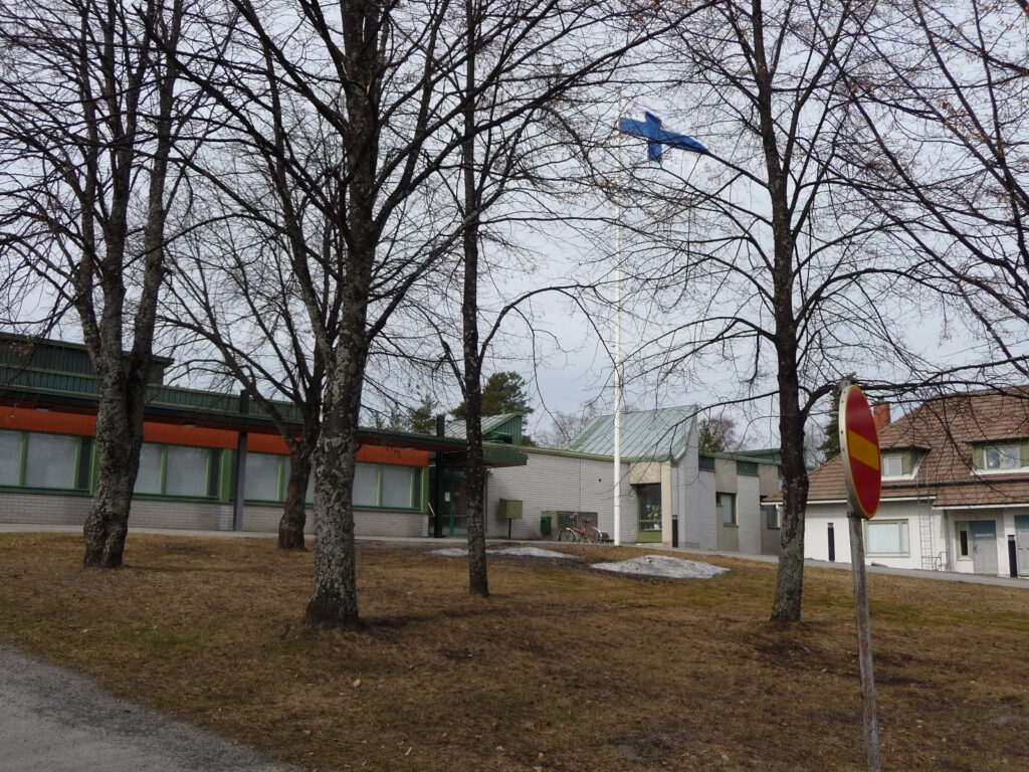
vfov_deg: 39.7
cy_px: 386
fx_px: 1070
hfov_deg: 51.4
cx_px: 514
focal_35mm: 36
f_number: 3.7
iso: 100
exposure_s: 1/1000
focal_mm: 6
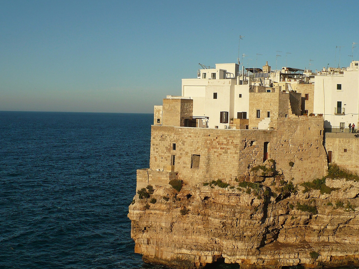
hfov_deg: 39.6
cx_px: 188
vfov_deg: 30.3
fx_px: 498
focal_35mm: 48
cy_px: 148
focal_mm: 6.1
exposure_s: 1/320
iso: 100
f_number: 8
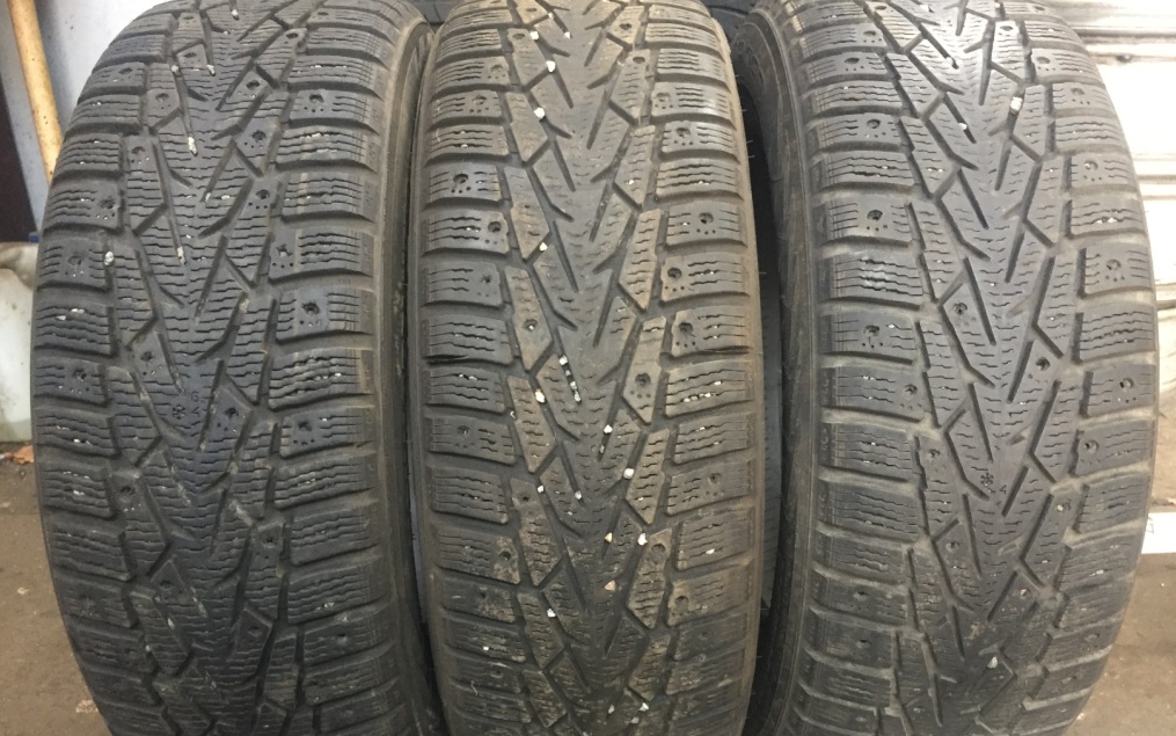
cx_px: 586
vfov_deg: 40.5
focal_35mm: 31
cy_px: 425
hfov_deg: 61.2
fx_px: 994
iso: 250
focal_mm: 4.15
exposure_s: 1/20
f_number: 2.2
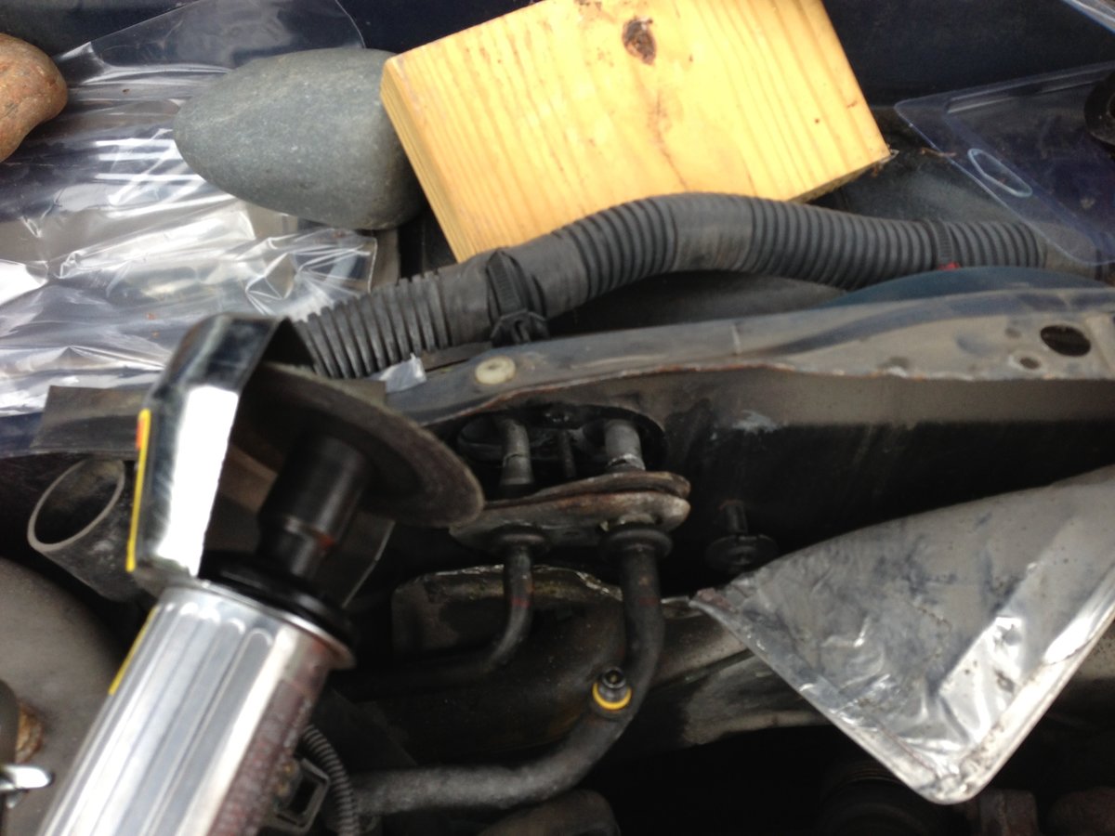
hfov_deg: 55.4
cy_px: 418
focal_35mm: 33
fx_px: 1063
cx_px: 558
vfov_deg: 42.9
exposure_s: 1/120
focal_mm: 4.13
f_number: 2.4
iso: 64
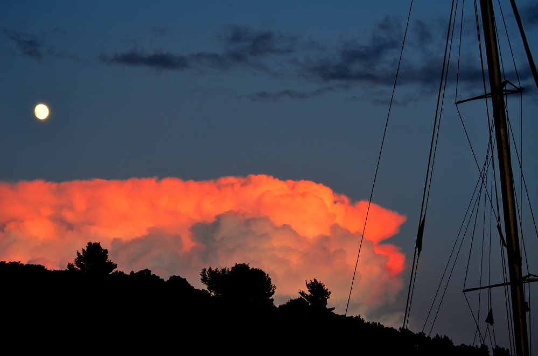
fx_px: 1565
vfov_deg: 13.0
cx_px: 269
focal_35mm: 105
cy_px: 178
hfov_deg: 19.5
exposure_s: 1/100
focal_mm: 70
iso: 640
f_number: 4.5
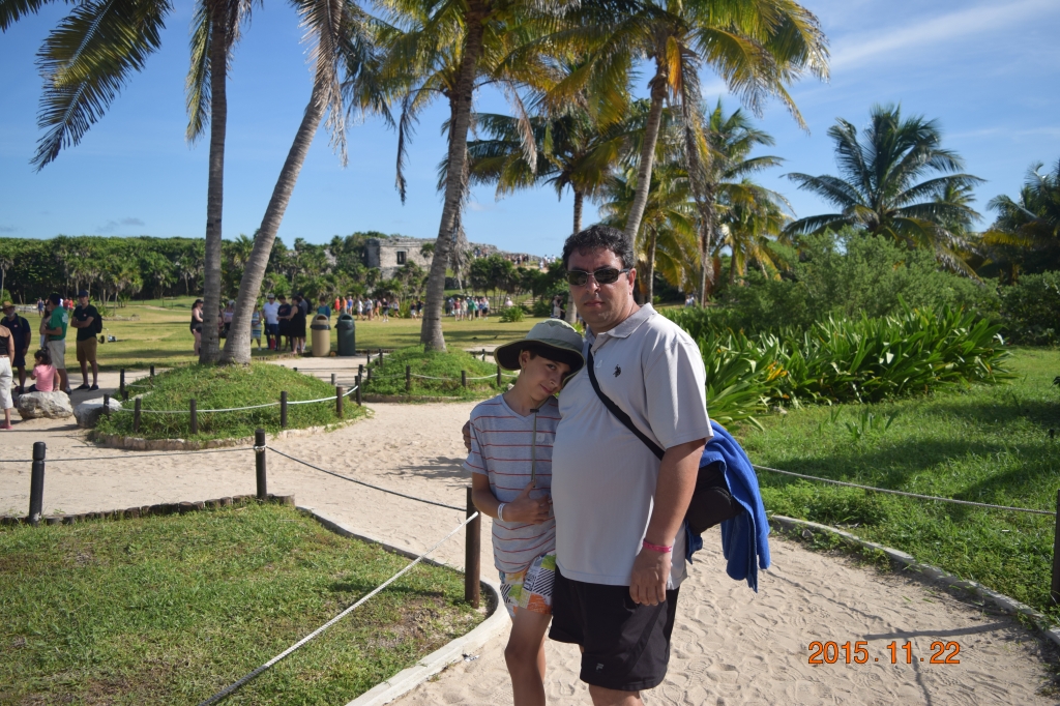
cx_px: 530
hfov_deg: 61.9
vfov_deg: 43.6
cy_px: 353
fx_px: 883
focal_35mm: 30
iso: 200
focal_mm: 20
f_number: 3.8
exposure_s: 1/2500
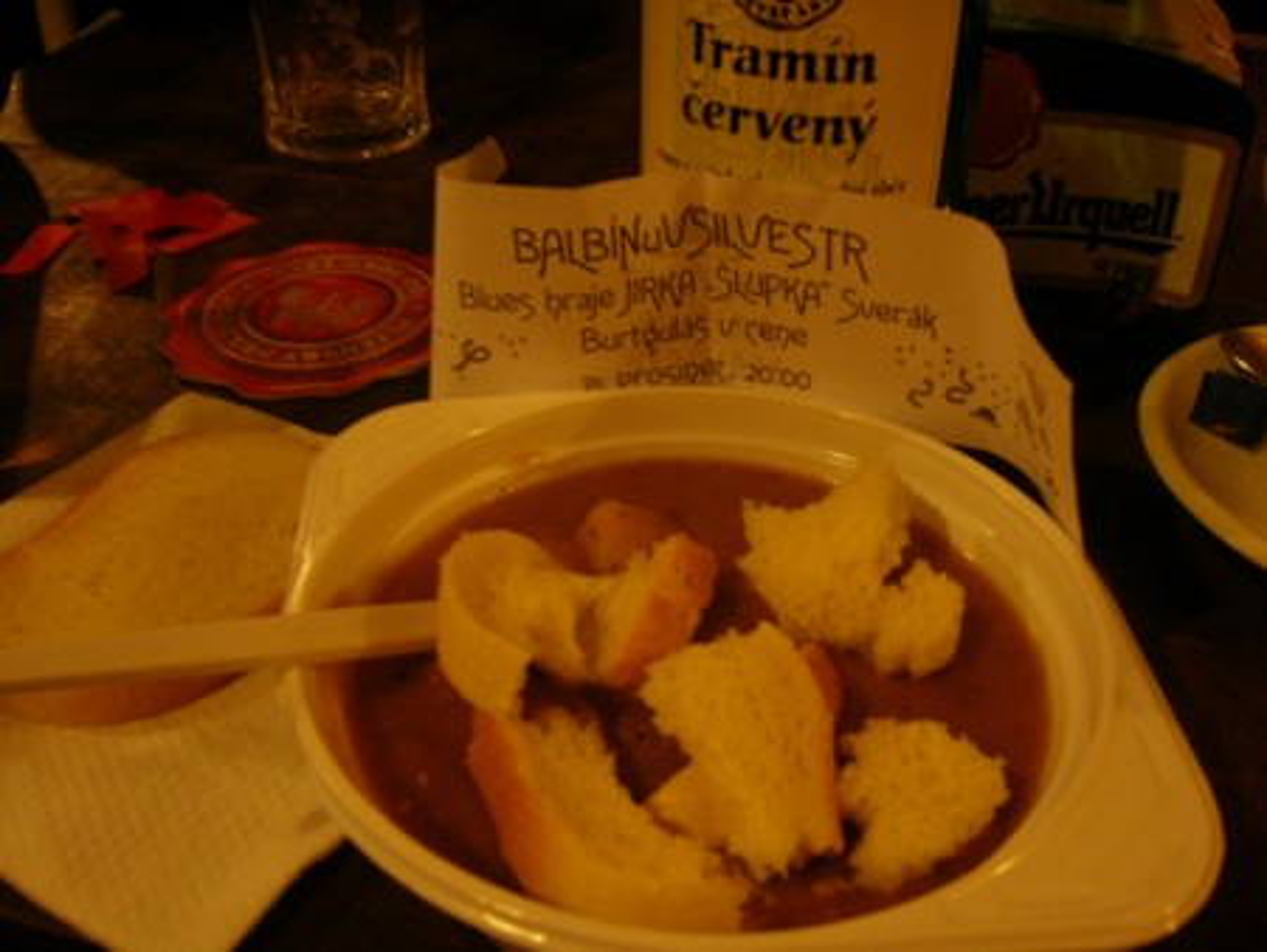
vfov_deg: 39.7
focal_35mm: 36
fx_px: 1318
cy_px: 476
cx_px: 634
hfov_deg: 51.3
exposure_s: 1/8
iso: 256
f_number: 2.8
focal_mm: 60
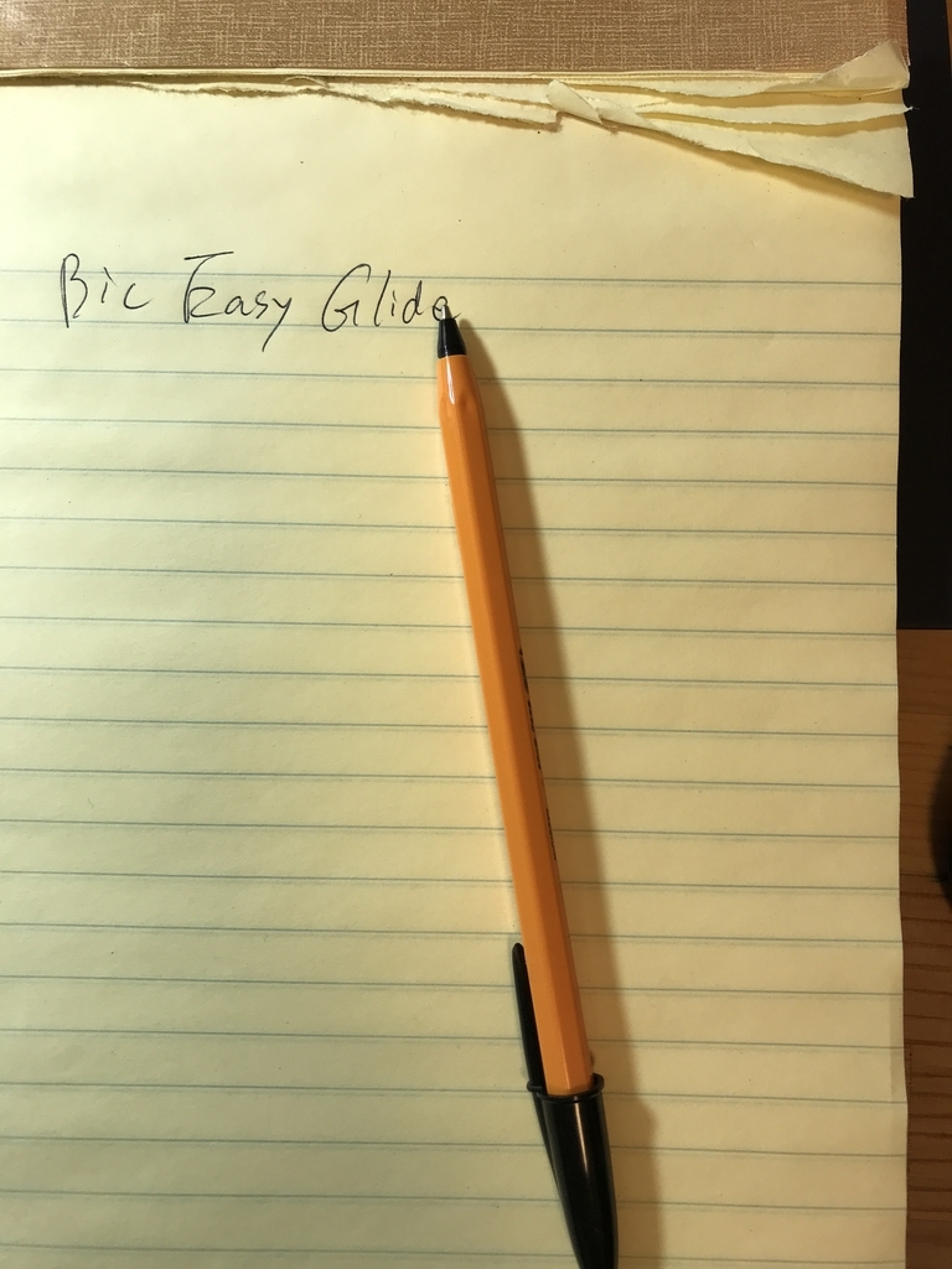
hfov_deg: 49.7
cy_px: 634
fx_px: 1027
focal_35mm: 28
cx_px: 476
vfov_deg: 63.4
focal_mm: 3.99
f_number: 1.8
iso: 32
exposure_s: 1/60
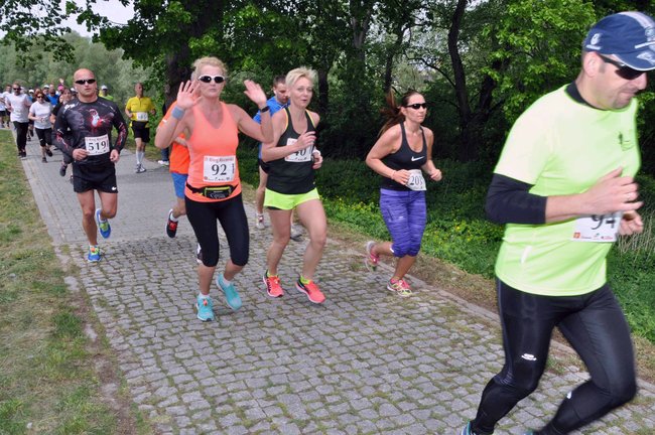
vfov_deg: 39.9
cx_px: 328
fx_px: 600
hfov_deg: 57.3
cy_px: 218
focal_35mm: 33
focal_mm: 22
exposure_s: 1/200
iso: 800
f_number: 25
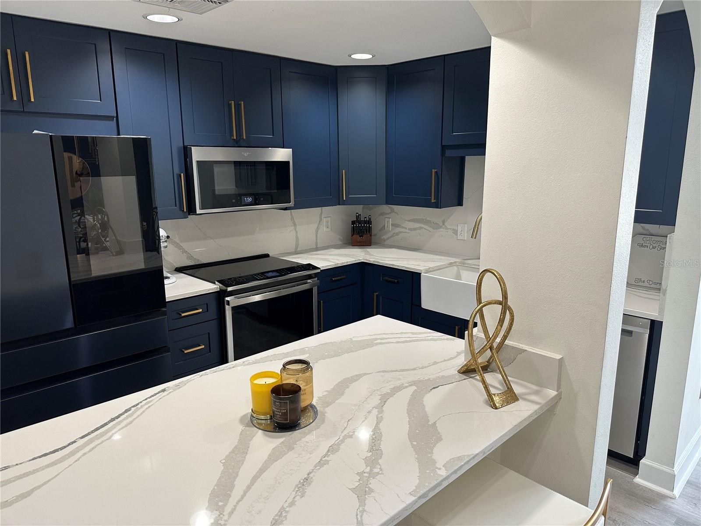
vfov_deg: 56.8
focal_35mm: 24
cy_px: 263
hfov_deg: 71.6
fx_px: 486
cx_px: 350
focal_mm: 6.86
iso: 125
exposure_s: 1/60
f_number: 1.78
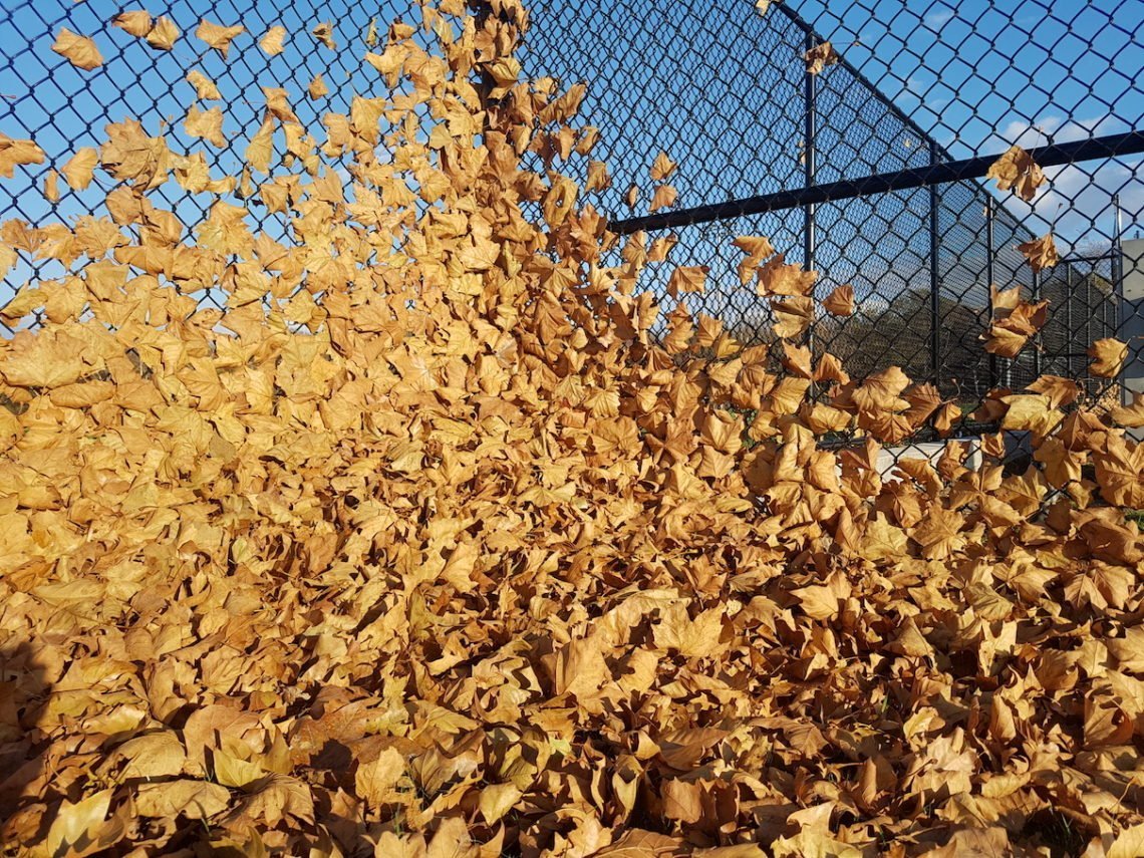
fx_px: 859
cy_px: 429
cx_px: 572
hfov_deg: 67.3
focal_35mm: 26
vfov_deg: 53.1
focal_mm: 4.2
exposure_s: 1/1540
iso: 50
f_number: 1.7
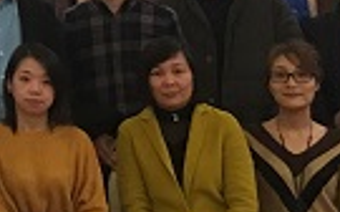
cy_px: -115
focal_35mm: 205
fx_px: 1897
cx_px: -423
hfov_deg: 9.3
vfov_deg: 6.3
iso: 80
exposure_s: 1/17
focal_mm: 4.15
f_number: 2.2
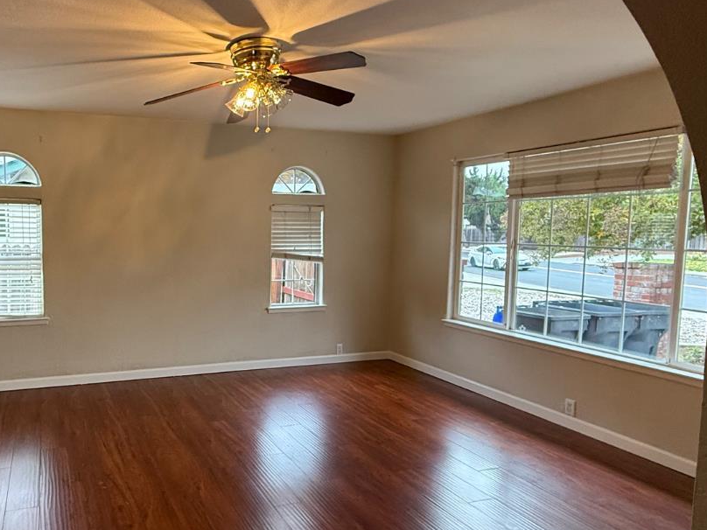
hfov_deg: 64.8
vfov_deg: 53.1
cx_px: 214
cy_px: 274
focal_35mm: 26
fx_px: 531
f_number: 2.2
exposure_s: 1/120
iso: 320
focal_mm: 2.22
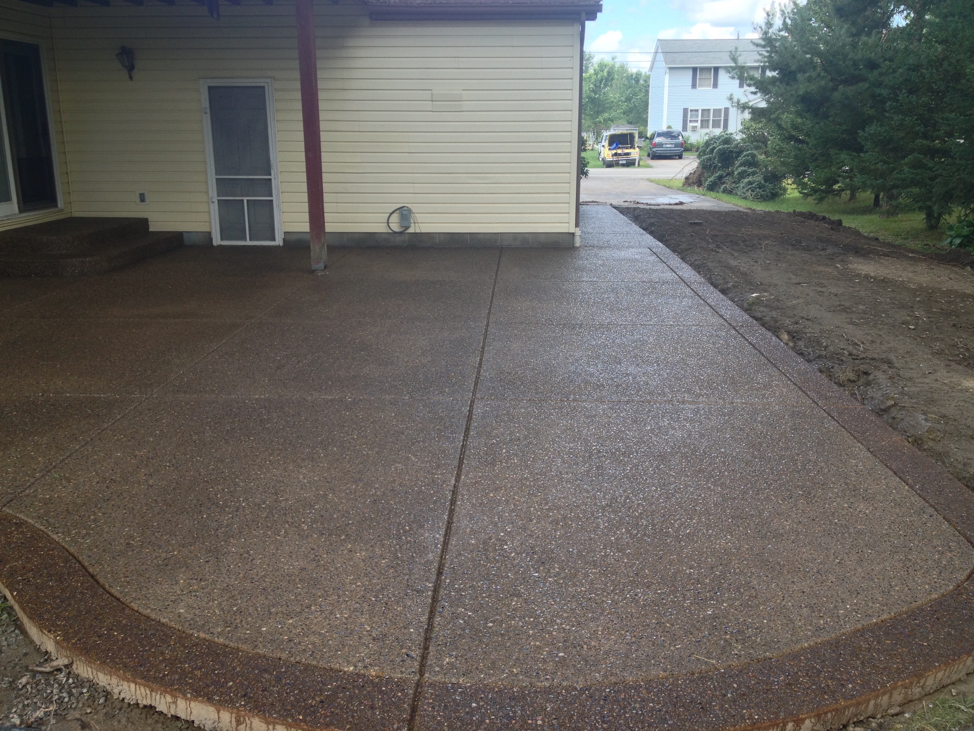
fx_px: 985
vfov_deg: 40.7
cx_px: 487
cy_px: 366
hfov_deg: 52.6
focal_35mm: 35
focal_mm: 4.28
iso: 50
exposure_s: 1/223
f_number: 2.4
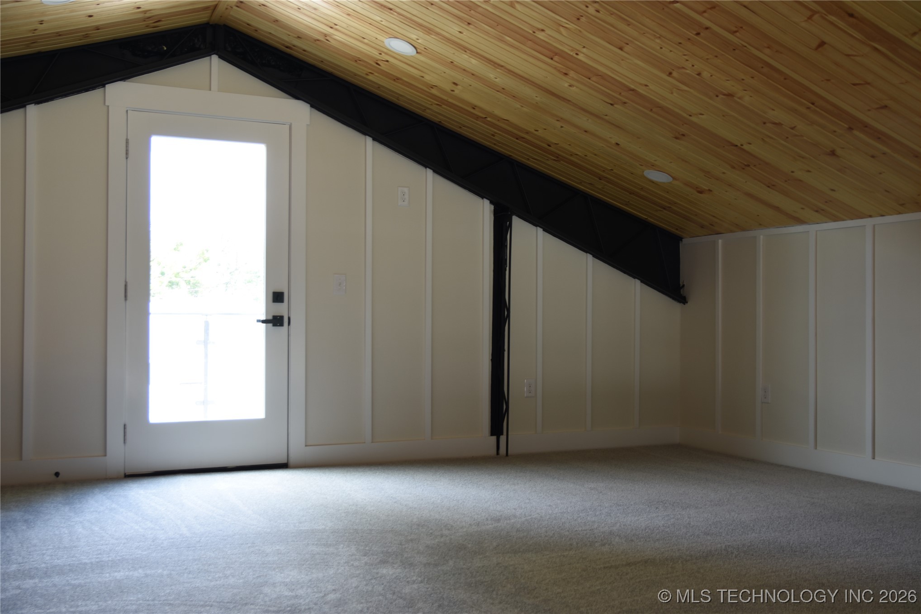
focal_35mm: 36
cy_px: 307
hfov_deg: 53.1
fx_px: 921
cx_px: 460
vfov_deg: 36.9
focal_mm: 24
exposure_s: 1/30
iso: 100
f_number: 3.2
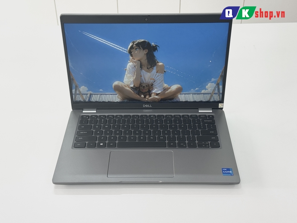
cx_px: 148
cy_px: 112
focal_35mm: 48
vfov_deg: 30.3
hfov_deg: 39.7
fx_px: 412
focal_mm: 6.76
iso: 64
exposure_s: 1/178
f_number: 1.78
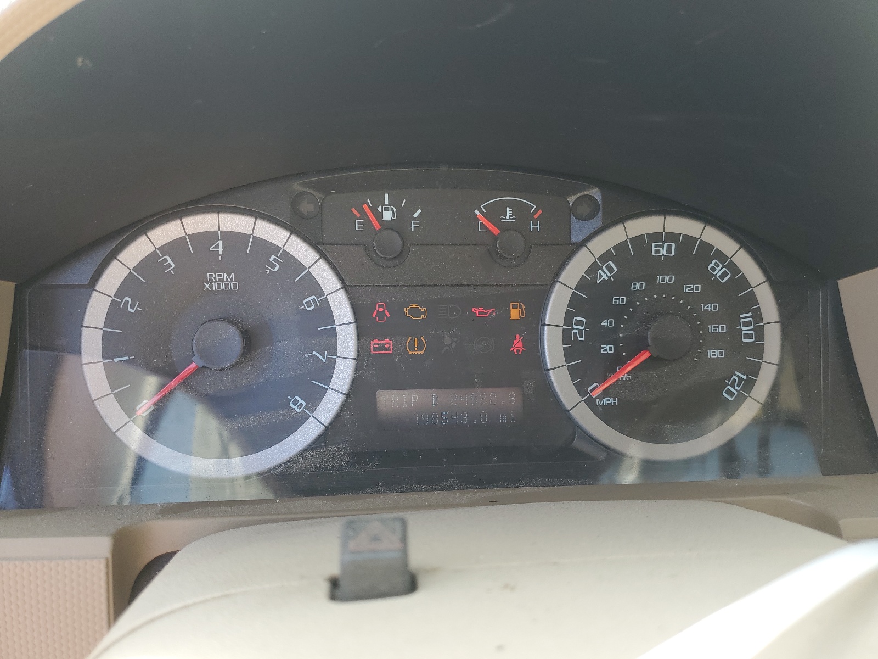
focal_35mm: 26
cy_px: 330
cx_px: 439
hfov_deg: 67.3
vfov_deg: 53.1
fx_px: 659
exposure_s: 1/185
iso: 50
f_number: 1.5
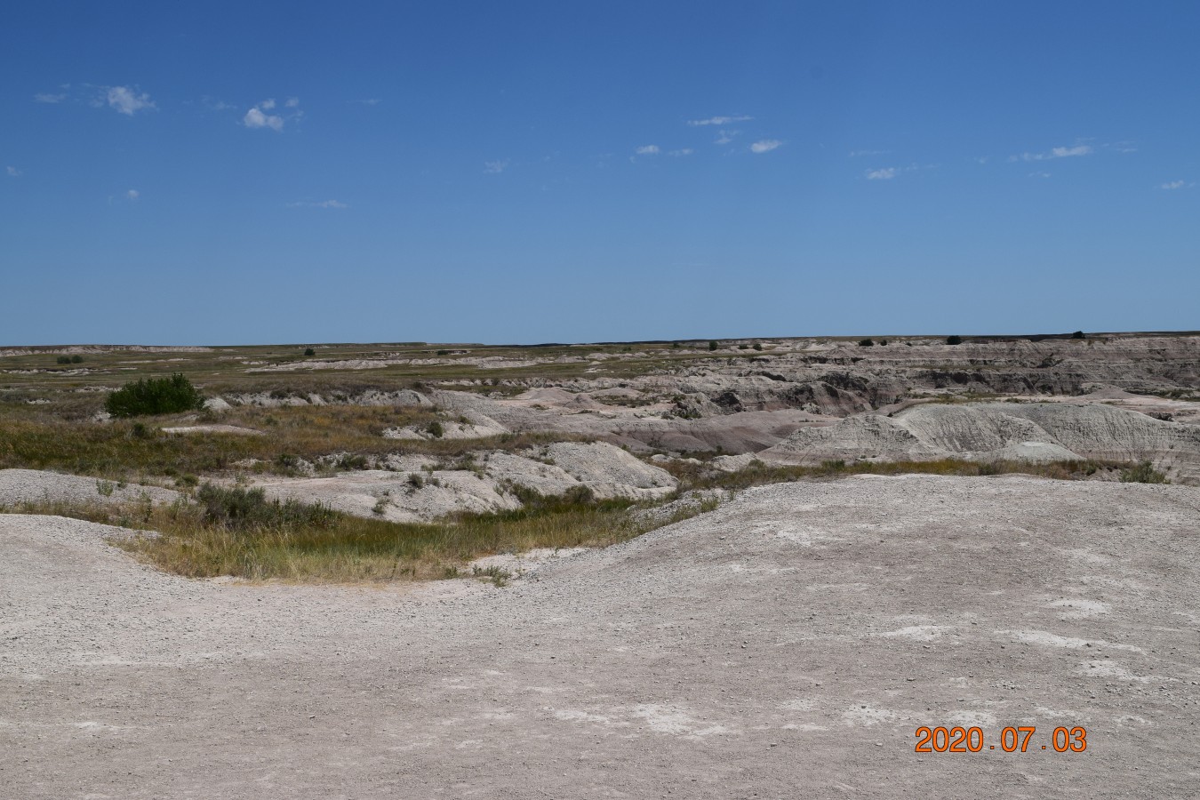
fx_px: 1300
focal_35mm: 39
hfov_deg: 49.6
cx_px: 600
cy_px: 400
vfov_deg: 34.2
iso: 200
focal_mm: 26
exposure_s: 1/640
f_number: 11
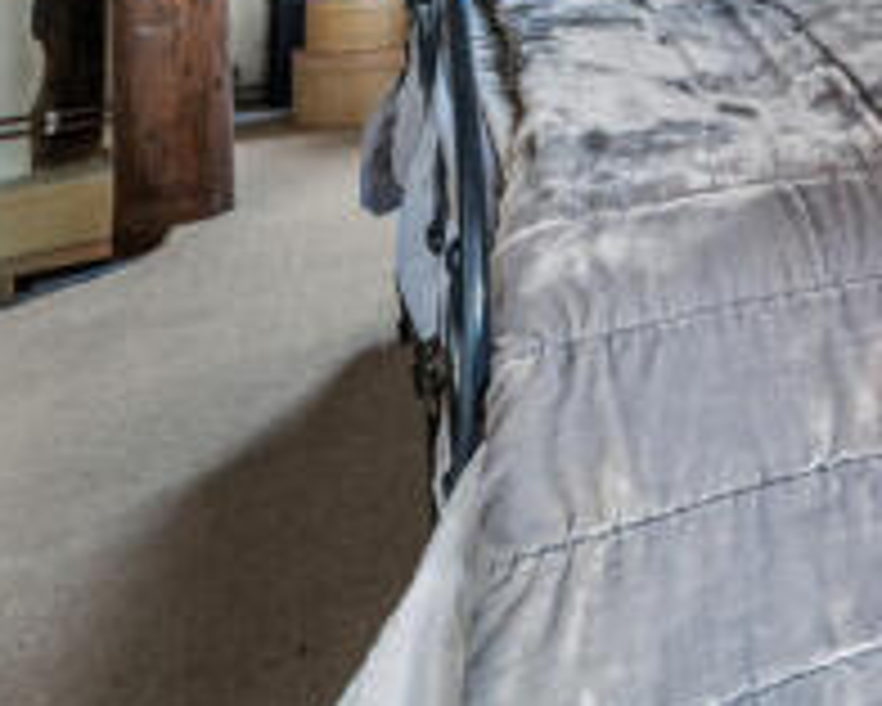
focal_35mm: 44
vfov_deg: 28.4
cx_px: 1386
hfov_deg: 26.7
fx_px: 1149
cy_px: -202
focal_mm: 14
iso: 400
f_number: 8
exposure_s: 1.3
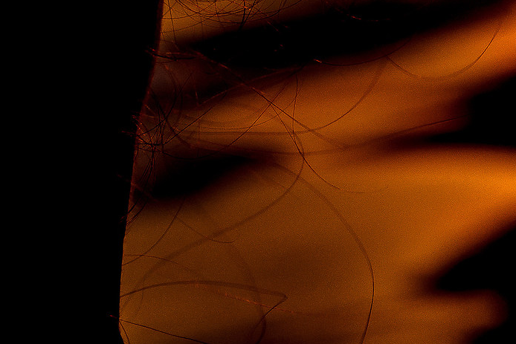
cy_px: -414
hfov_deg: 3.8
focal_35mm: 542
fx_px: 7770
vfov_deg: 2.5
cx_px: 306
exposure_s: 1/160
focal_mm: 105
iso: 200
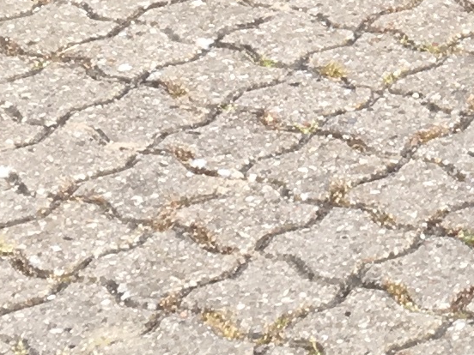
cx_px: 964
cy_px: -425
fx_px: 2903
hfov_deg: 8.8
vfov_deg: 6.7
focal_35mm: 212
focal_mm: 4.15
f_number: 2.2
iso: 25
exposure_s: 1/112
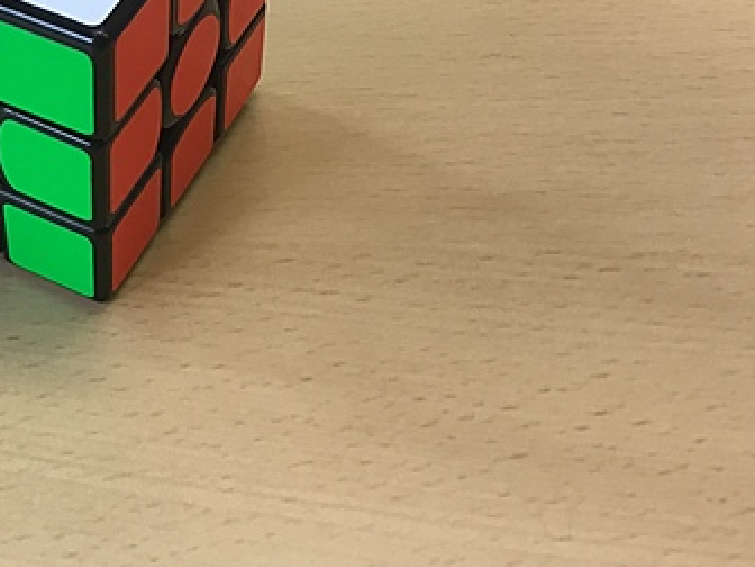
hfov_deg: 31.3
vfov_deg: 24.5
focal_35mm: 59
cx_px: 90
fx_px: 1287
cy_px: 133
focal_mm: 3.3
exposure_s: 1/33
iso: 64
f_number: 2.4
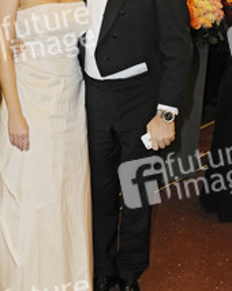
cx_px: 64
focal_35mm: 74
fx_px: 636
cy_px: 108
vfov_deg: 25.7
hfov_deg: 20.5
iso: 2500
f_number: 5.6
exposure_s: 1/50
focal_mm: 42
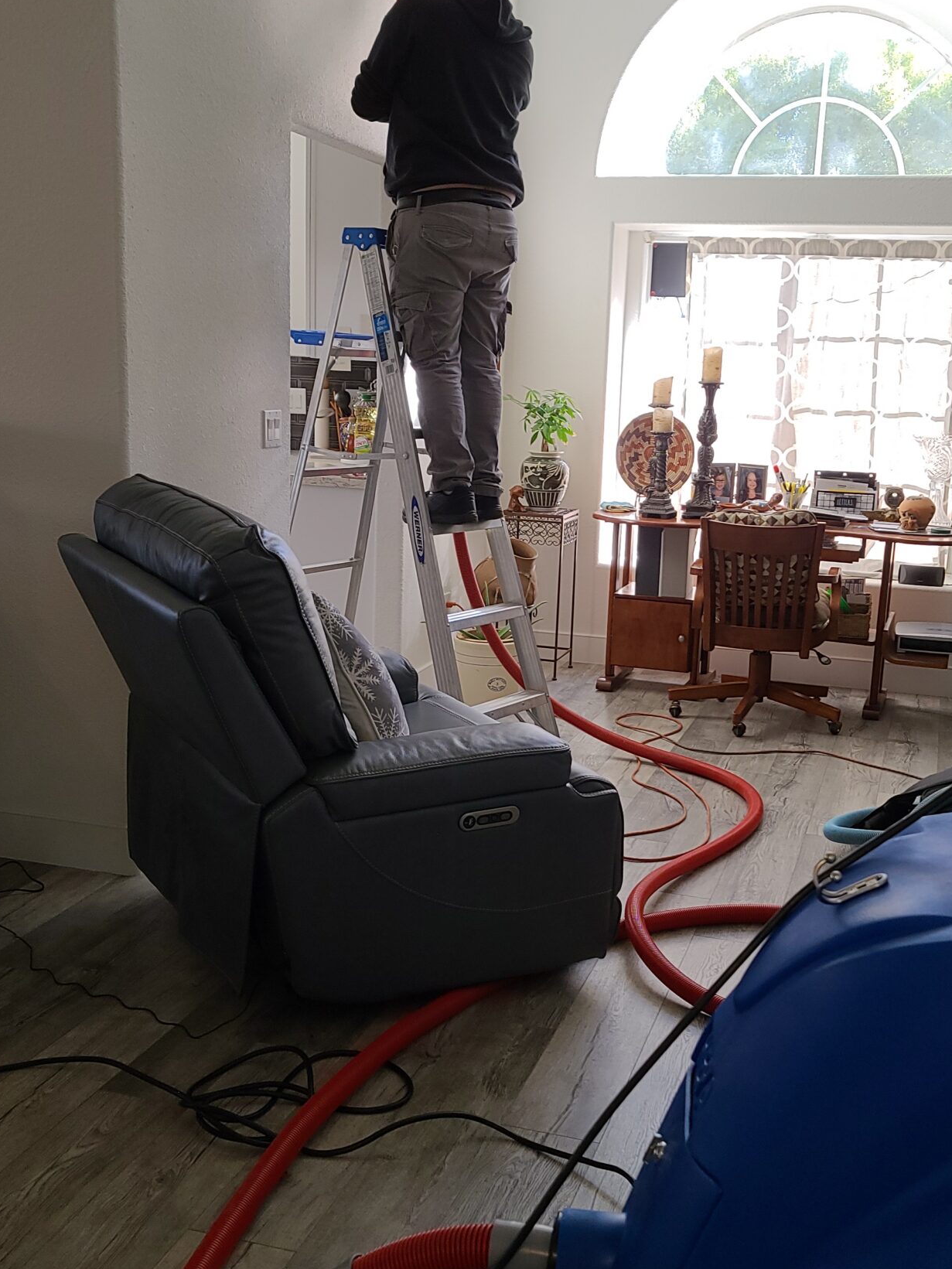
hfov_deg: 36.7
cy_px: 633
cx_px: 573
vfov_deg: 47.9
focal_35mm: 39
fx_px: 1430
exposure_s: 1/60
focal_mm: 7
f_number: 1.8
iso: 20
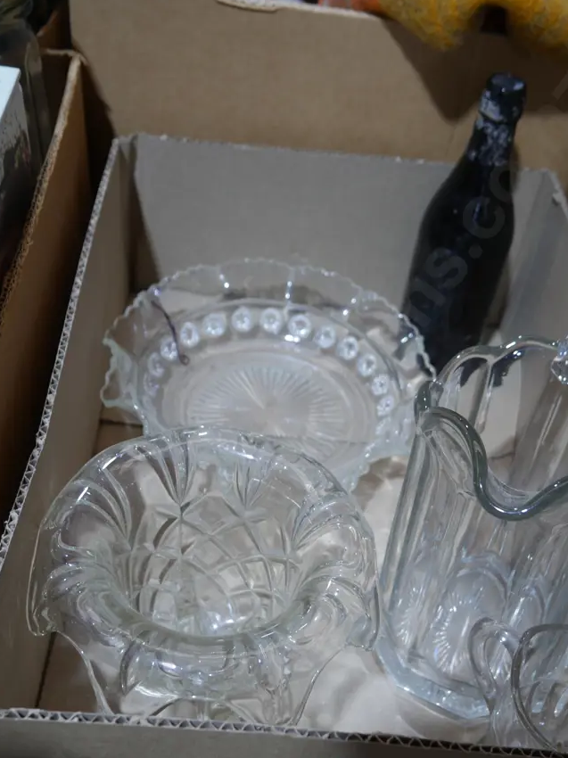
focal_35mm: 41
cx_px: 312
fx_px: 897
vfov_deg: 45.6
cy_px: 445
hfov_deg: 35.1
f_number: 4
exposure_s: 1/60
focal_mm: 17
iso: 200
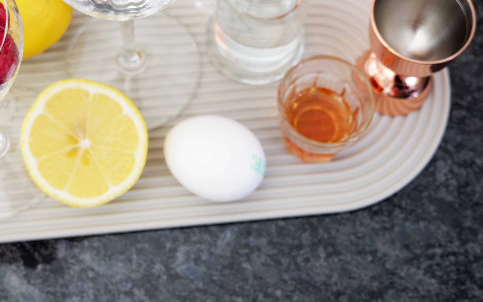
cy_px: 30
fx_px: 1014
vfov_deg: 16.7
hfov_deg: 26.7
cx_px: 176
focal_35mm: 77
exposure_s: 1/80
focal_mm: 22
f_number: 2.8
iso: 200
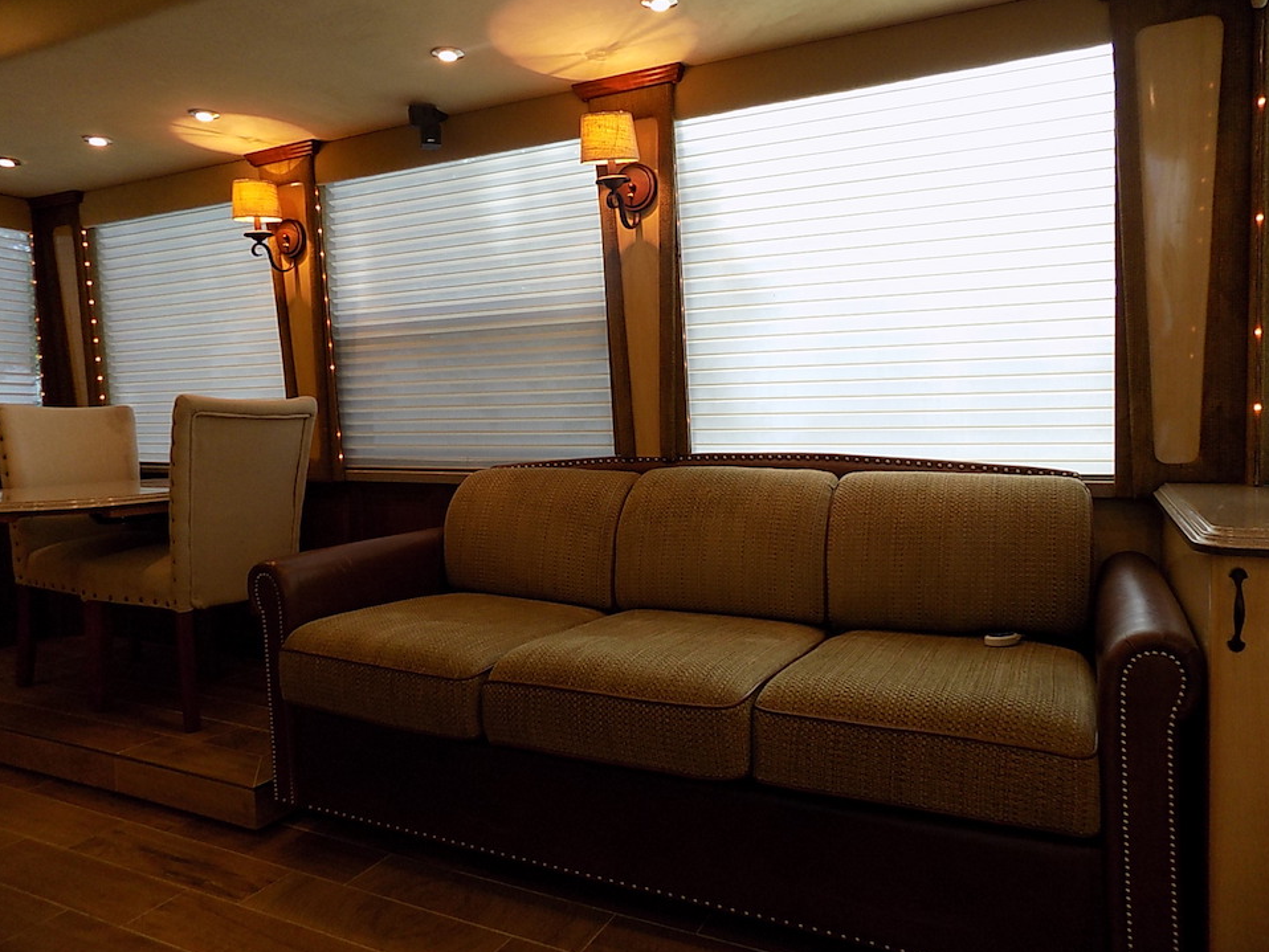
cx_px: 654
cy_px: 470
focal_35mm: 24
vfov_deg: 56.8
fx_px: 880
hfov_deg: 71.6
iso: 100
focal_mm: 4
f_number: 3.1
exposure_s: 1/30
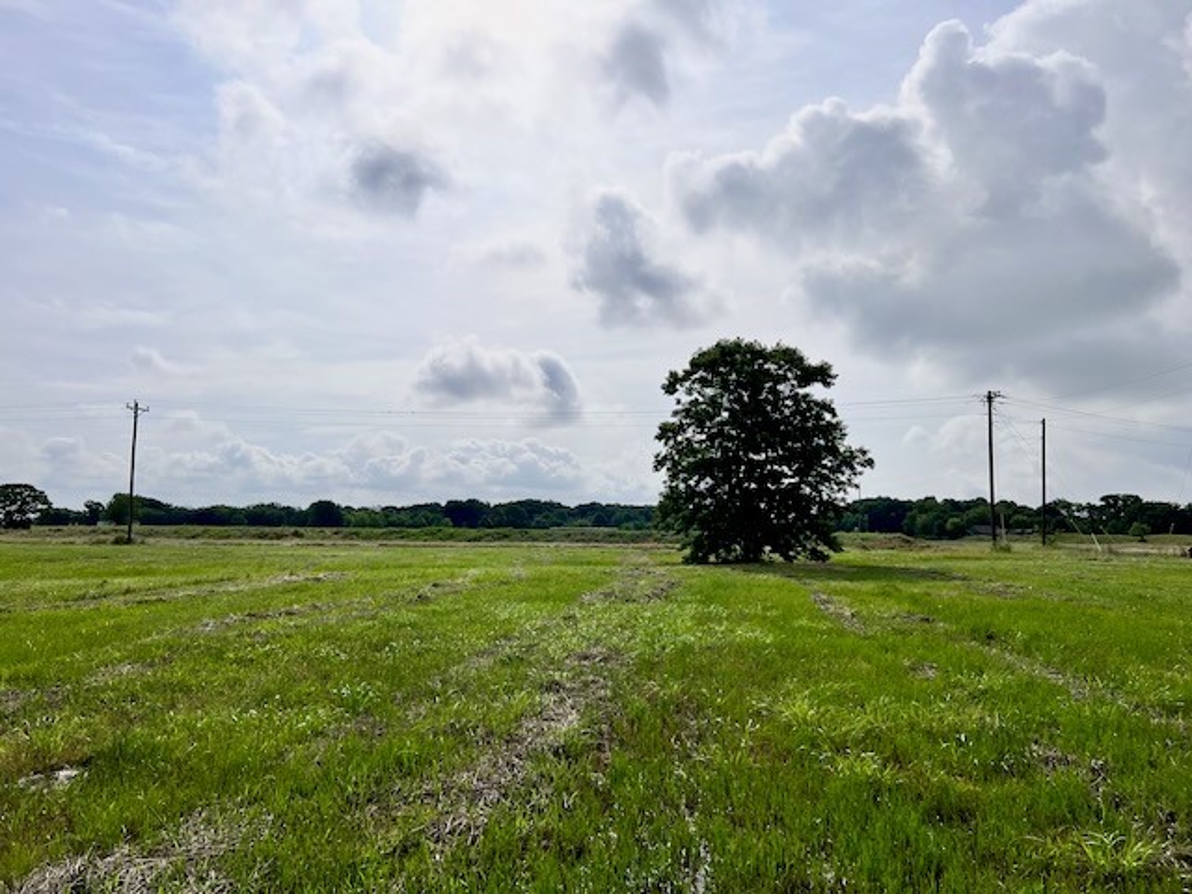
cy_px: 447
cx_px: 596
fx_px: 895
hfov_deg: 67.3
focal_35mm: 26
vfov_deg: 53.1
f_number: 1.5
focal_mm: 5.7
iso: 32
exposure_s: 1/16393
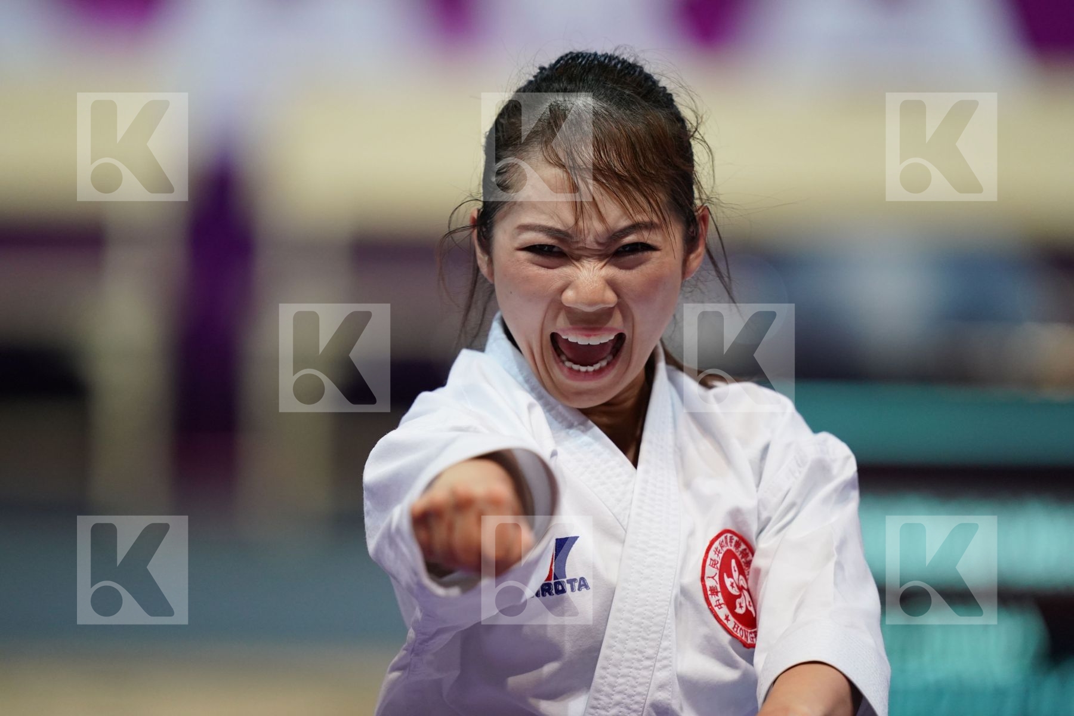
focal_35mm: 400
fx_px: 11932
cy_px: 358
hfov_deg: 5.2
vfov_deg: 3.4
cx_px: 537
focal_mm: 400
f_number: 2.8
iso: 2500
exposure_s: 1/500
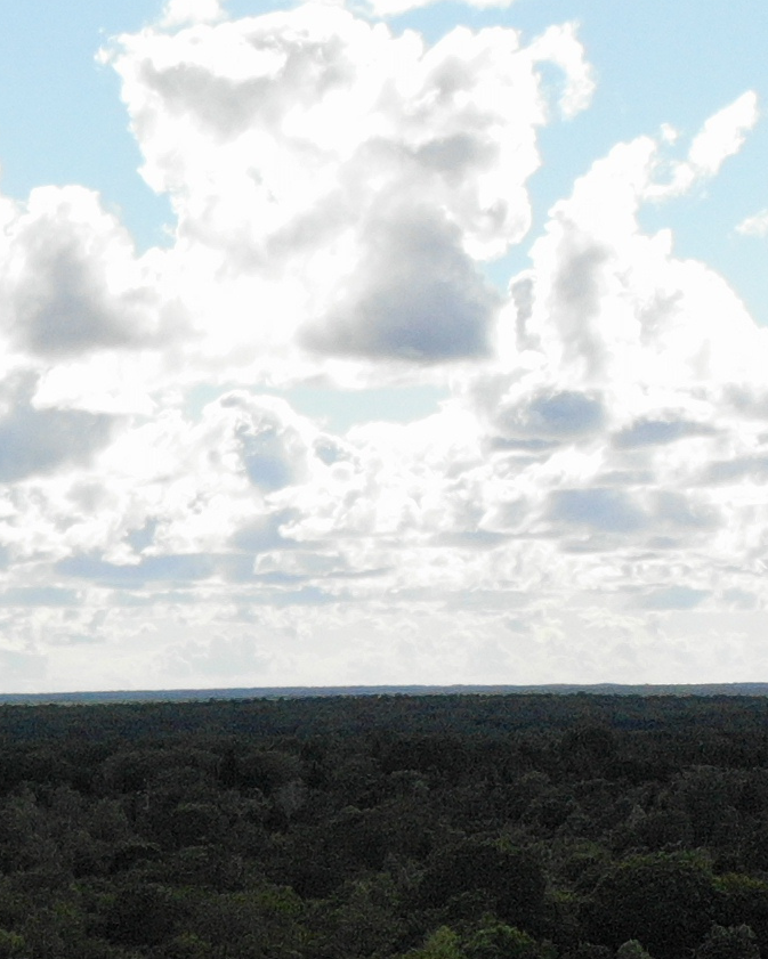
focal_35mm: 113
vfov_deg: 15.7
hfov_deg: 11.9
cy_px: 1429
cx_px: -841
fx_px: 3210
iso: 101
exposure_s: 1/1919
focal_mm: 4.5
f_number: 2.8
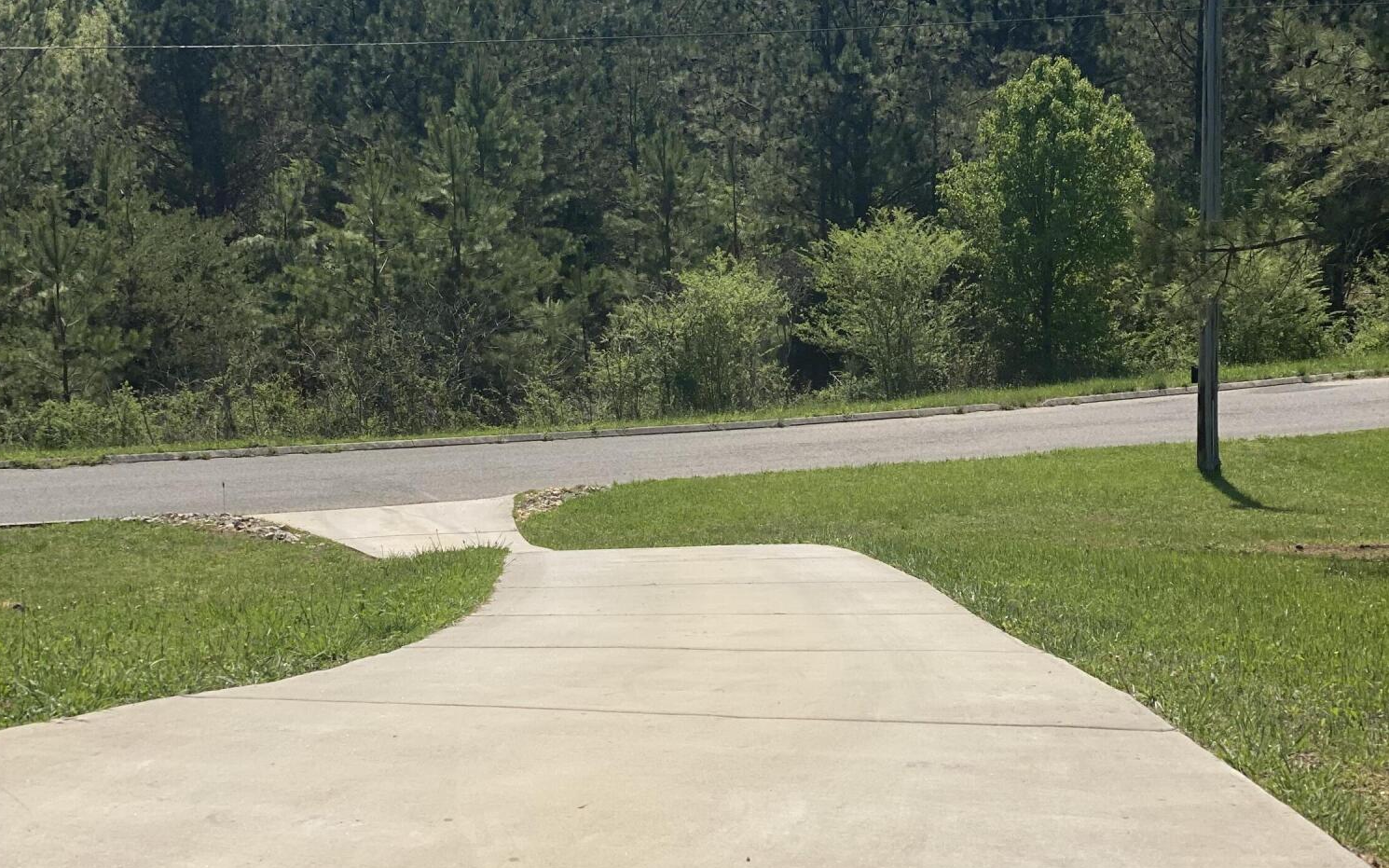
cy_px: 469
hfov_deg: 27.9
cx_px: 691
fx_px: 2801
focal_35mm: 74
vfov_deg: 17.6
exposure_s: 1/2519
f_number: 2
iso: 20
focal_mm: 6
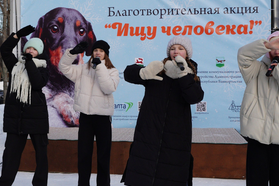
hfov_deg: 28.3
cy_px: 89
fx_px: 543
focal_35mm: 70
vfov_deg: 19.5
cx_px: 64
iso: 1250
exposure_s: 1/1600
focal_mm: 33
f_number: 8
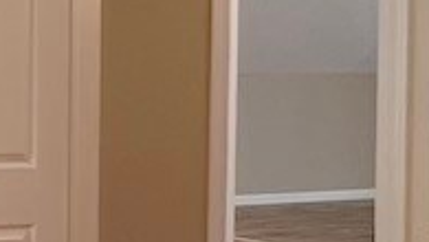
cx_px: -557
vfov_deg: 15.1
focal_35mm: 80
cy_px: 81
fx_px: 911
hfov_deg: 15.8
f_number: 2.2
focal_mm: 2.22
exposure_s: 1/120
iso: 250
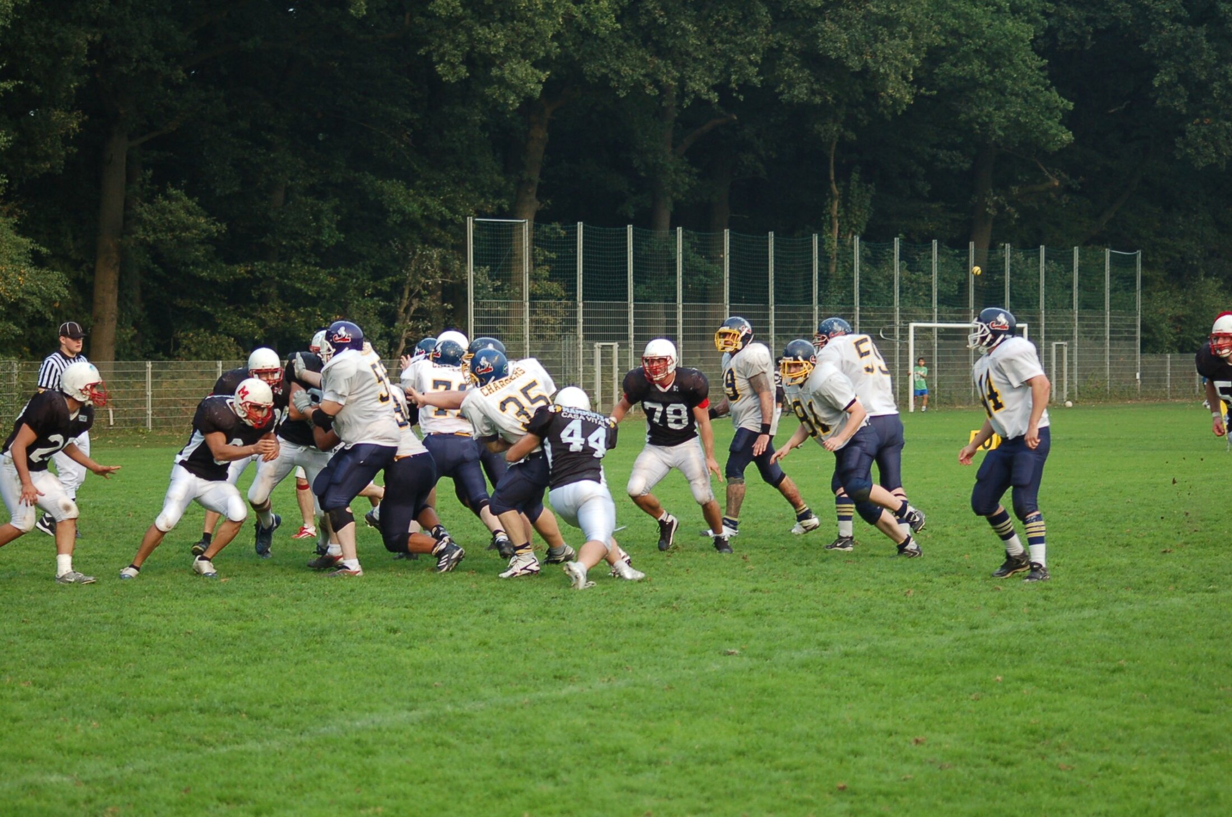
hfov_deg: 19.5
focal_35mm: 105
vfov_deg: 13.0
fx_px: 3587
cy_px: 408
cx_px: 616
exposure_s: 1/800
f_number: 4
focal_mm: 70
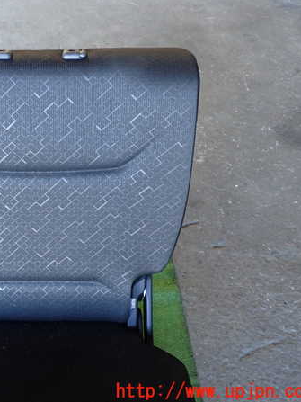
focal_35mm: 43
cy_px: 201
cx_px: 49
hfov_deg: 32.4
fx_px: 499
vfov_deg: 43.9
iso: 250
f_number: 2.4
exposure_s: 1/30
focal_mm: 5.79
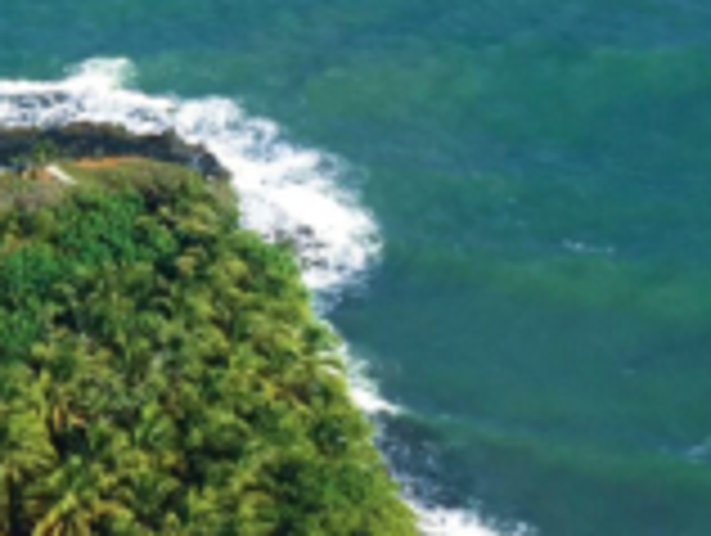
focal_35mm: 116
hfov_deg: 15.3
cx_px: -446
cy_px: 450
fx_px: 2386
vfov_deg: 12.7
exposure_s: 1/30
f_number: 2.4
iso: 50
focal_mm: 3.3
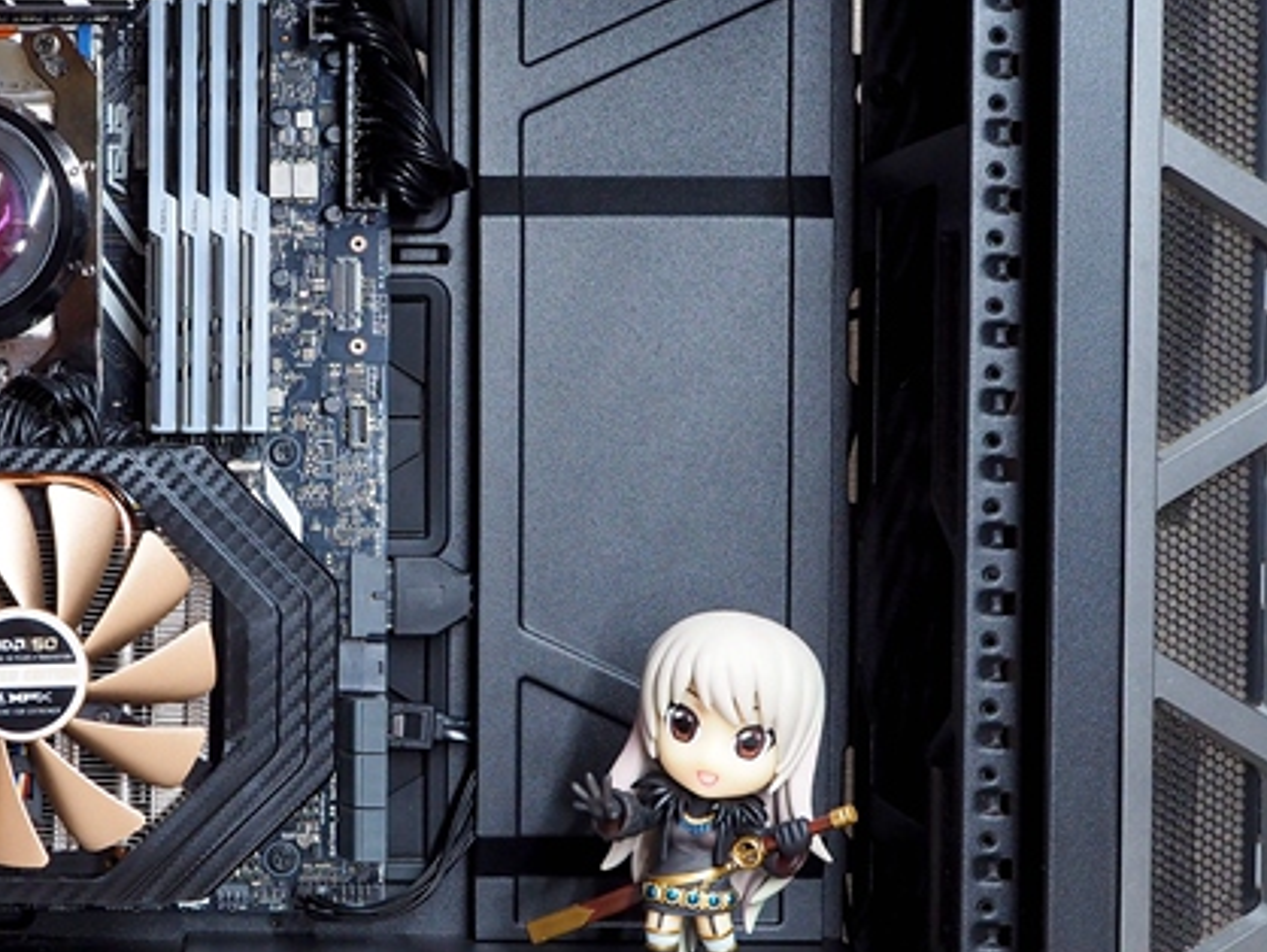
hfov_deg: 21.7
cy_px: 556
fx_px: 3259
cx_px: 224
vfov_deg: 16.6
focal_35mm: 89
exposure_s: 1/4
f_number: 8
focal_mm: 19
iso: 640
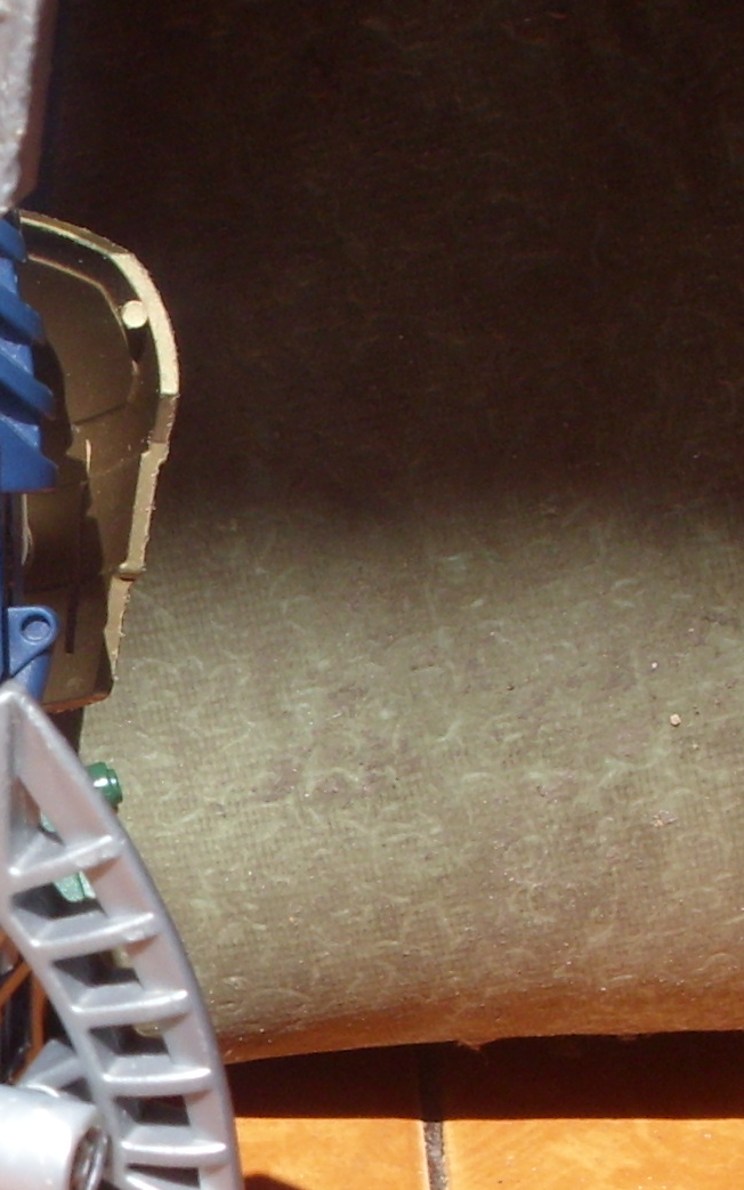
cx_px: -519
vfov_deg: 16.4
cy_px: 985
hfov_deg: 9.9
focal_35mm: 126
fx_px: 4087
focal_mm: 6.3
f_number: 4.9
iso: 50
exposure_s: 1/250
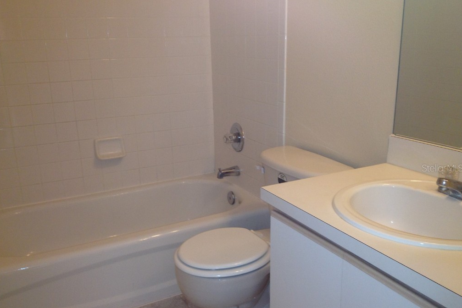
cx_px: 230
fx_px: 475
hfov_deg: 51.9
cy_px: 168
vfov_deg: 35.9
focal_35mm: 37
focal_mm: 4.28
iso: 100
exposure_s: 1/20
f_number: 2.4
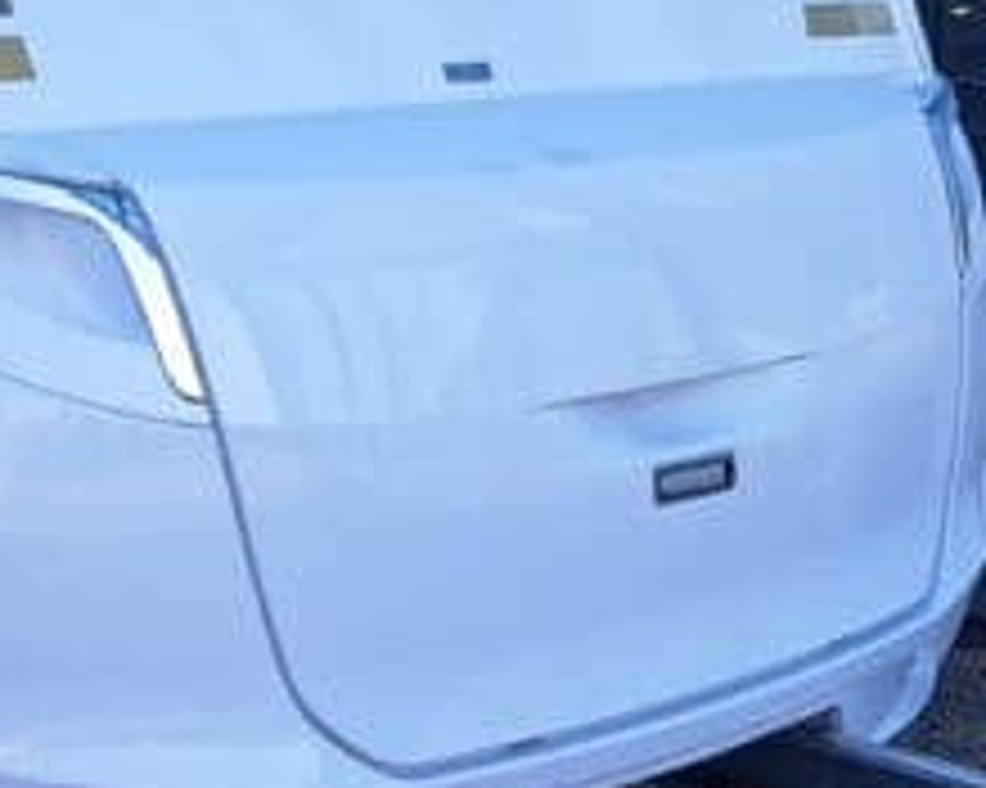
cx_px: -27
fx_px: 3092
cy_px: 223
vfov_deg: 14.5
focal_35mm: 106
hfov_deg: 17.6
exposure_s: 1/199
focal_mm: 5.23
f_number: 1.8
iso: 50
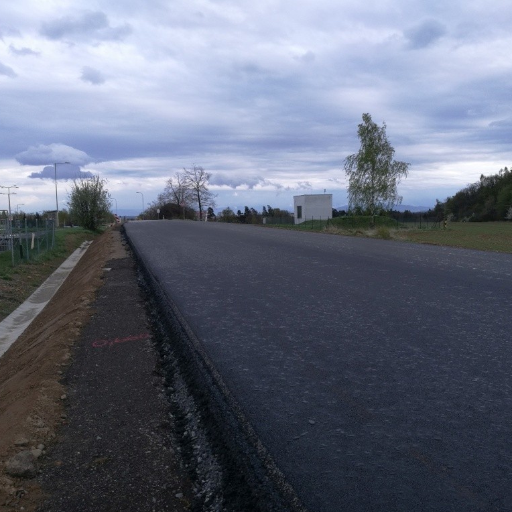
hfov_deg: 51.1
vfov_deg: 51.1
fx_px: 535
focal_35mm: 32
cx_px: 269
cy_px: 257
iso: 50
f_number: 2.2
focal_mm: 4.5
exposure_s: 1/389
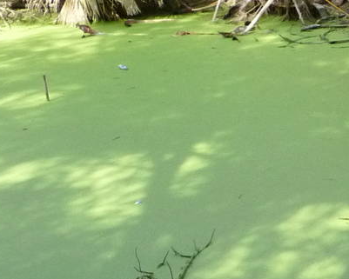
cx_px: 628
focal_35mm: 109
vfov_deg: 14.1
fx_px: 1126
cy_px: 146
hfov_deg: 15.2
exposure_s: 1/500
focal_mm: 4.7
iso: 400
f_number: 3.3
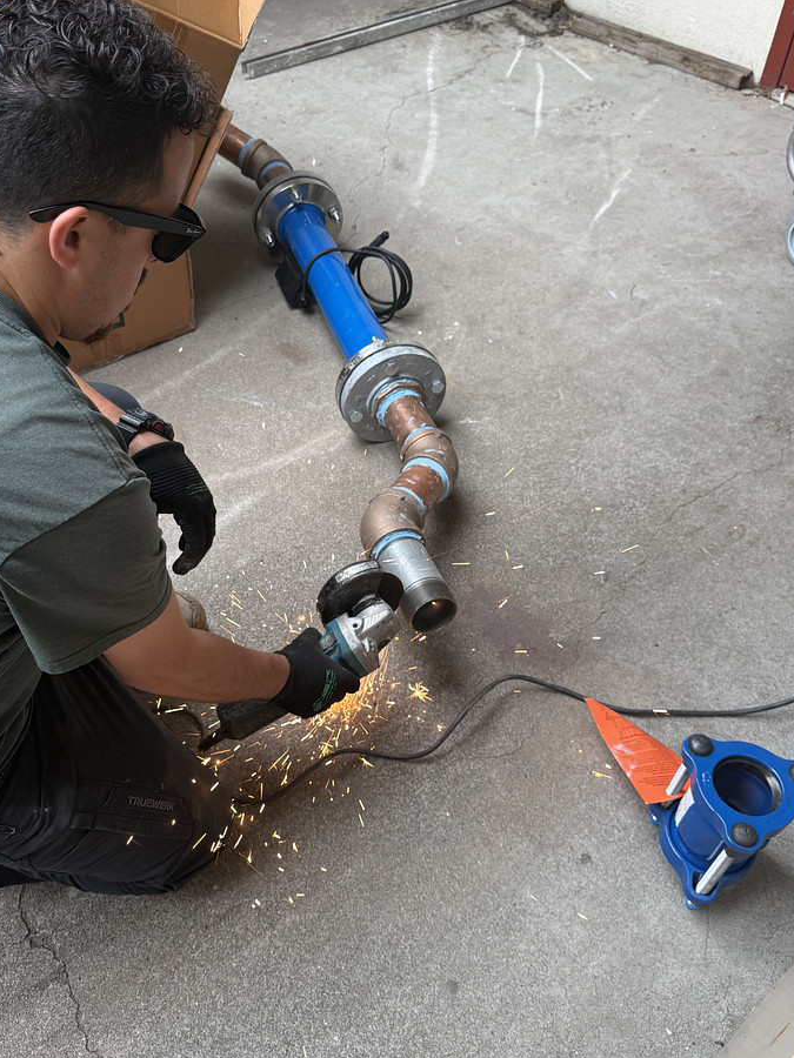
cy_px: 553
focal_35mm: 32
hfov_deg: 43.9
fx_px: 979
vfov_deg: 56.8
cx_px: 316
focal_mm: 6.76
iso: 80
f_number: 1.78
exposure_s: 1/121
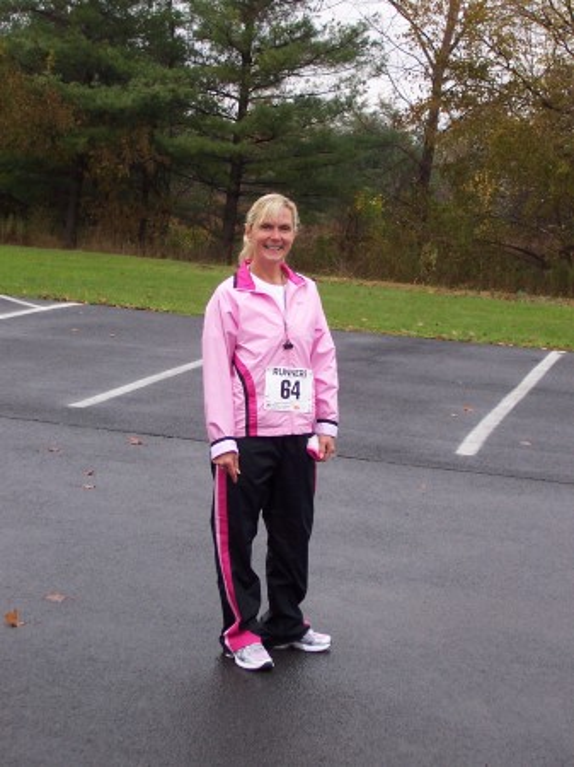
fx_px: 1571
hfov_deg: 20.7
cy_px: 384
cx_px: 287
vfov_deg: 27.4
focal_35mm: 71
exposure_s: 1/90
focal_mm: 10.8
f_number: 4
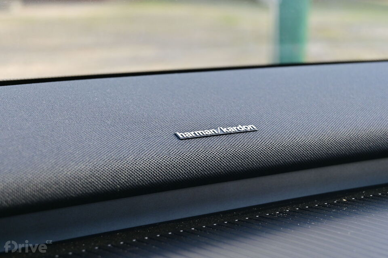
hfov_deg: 27.0
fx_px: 808
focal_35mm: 75
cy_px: 129
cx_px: 194
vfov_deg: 18.2
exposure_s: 1/100
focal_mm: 50
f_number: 6.3
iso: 250
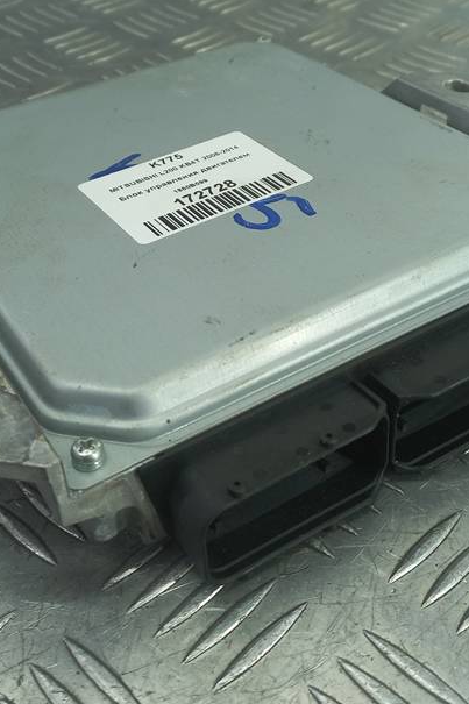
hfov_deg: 30.5
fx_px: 860
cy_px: 294
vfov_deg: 44.4
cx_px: 215
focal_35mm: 44
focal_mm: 4.6
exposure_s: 1/50
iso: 50
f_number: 1.8
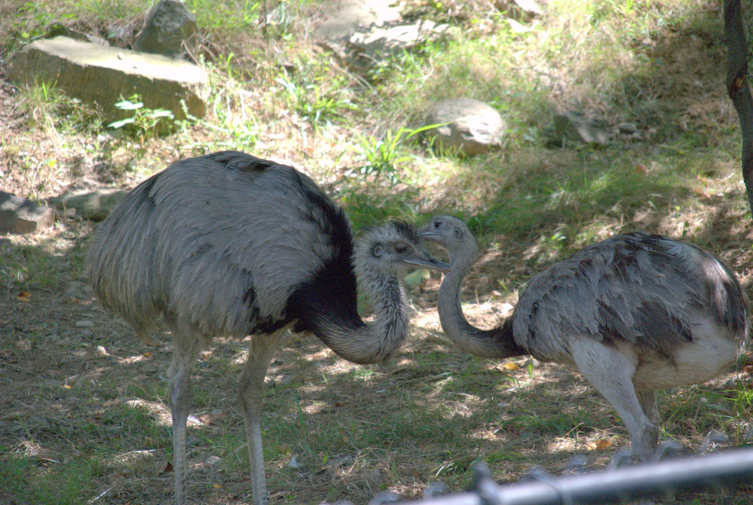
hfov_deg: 6.9
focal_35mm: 300
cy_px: 252
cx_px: 376
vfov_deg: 4.6
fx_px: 6284
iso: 1250
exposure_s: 1/500
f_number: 6.3
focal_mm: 200
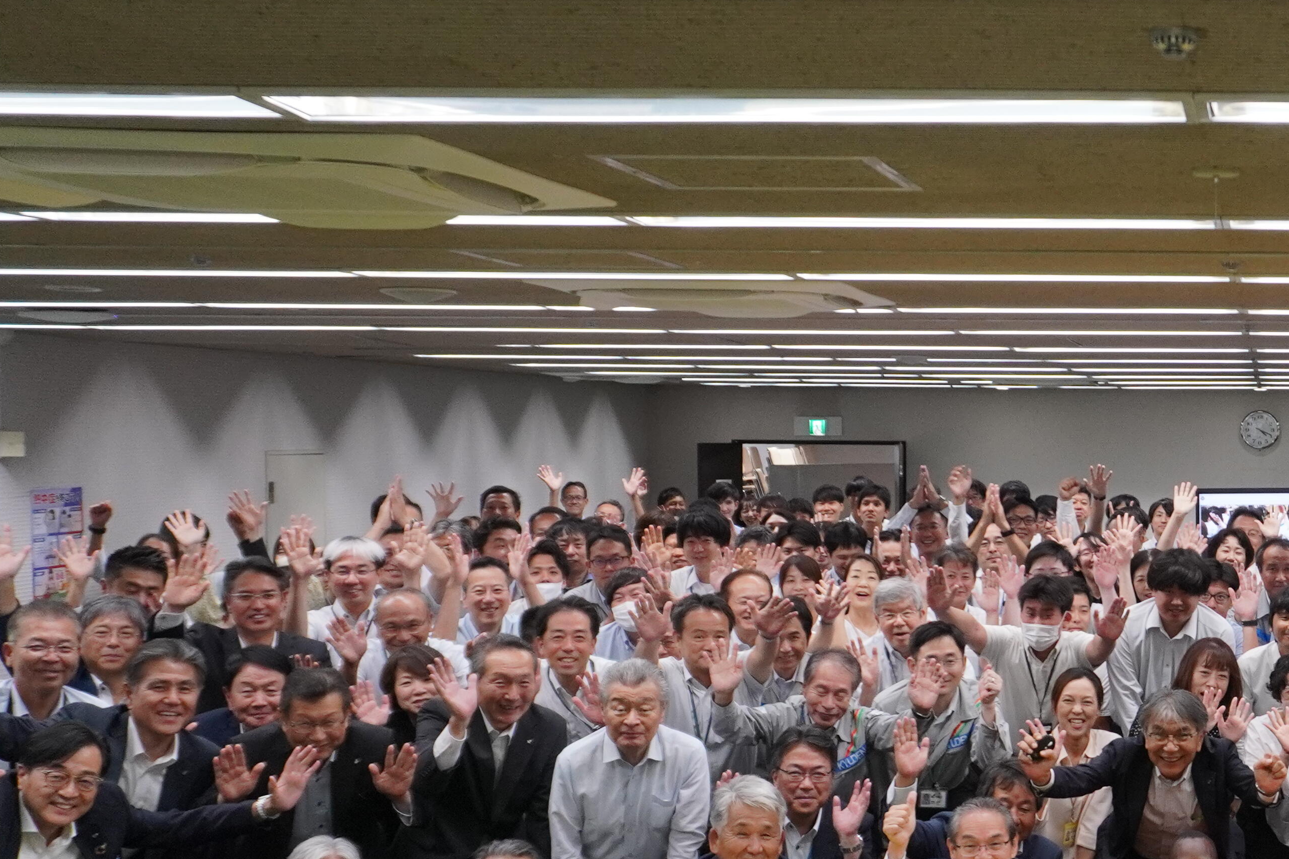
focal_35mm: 56
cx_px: 1337
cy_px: 523
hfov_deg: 32.3
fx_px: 2005
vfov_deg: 24.1
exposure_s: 1/160
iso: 1000
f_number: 4
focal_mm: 16
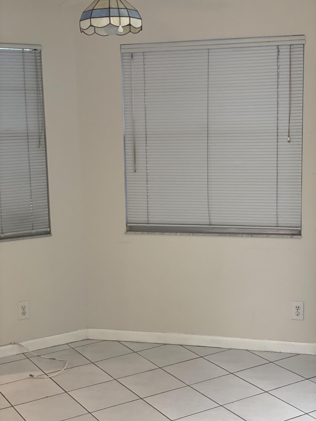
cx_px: 158
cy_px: 210
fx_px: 633
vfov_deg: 36.8
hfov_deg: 28.0
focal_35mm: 52
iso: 160
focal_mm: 6
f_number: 2
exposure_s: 1/60
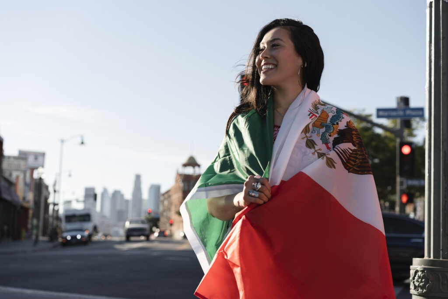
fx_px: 684
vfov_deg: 24.6
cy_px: 150
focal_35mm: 55
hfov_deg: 36.2
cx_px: 224
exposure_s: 1/640
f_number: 4
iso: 100
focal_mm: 55
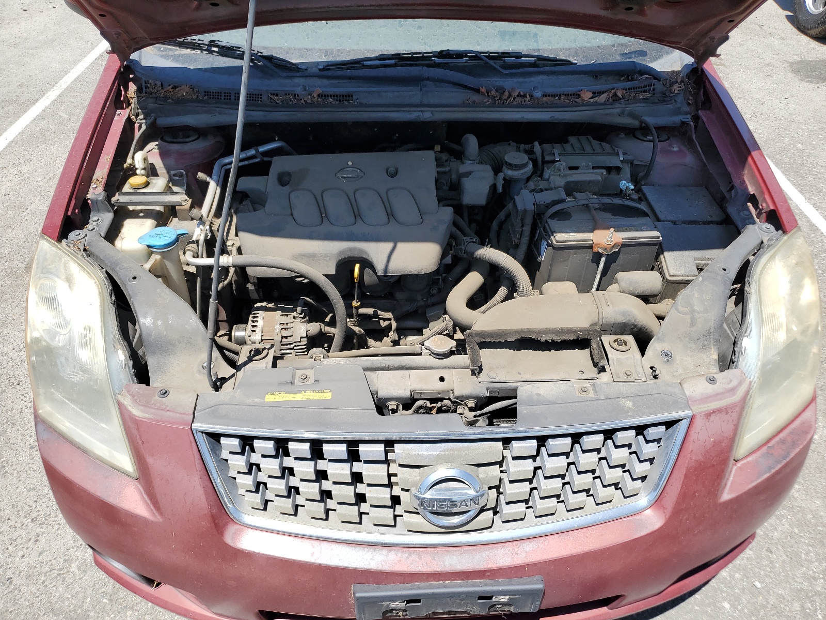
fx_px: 620
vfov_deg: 53.1
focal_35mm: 26
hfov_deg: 67.3
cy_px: 310
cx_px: 413
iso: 50
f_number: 1.5
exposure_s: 1/2000
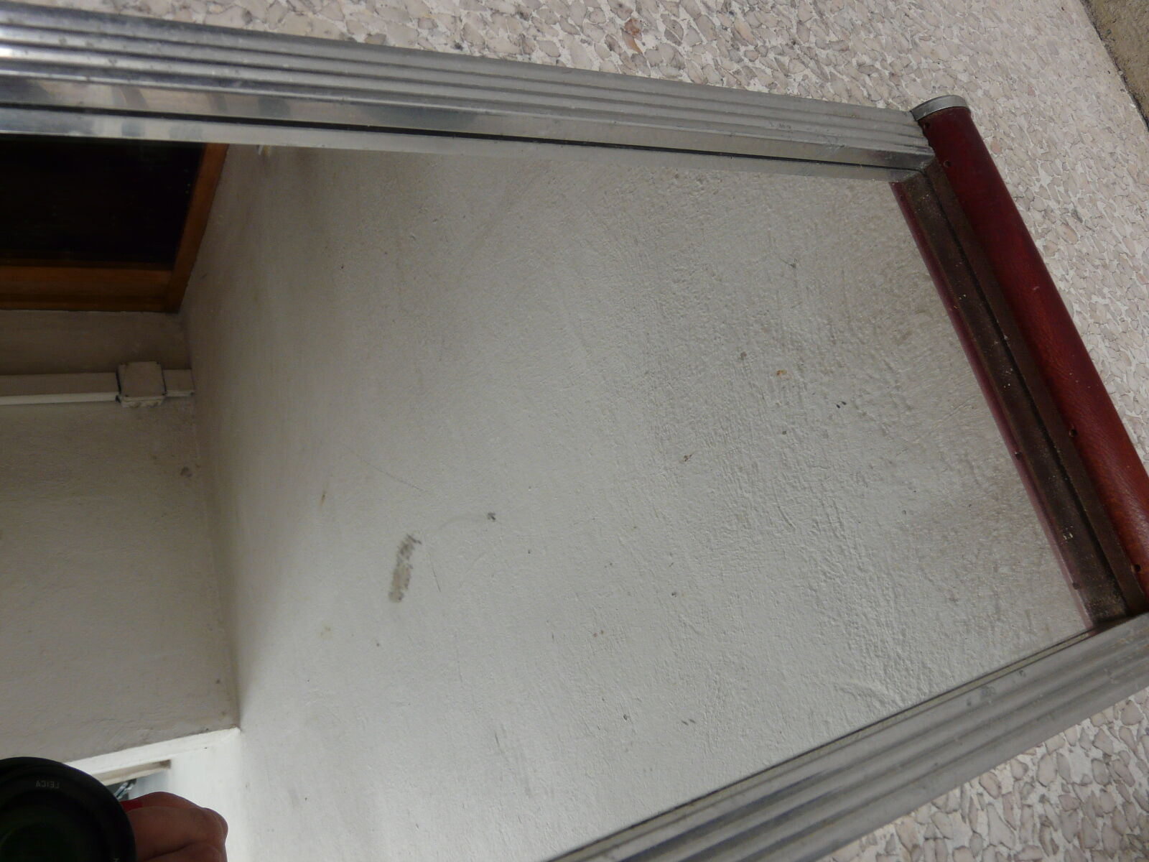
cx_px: 574
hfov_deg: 63.4
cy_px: 431
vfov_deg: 49.7
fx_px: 929
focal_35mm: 28
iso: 100
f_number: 4
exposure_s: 1/160
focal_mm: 4.6
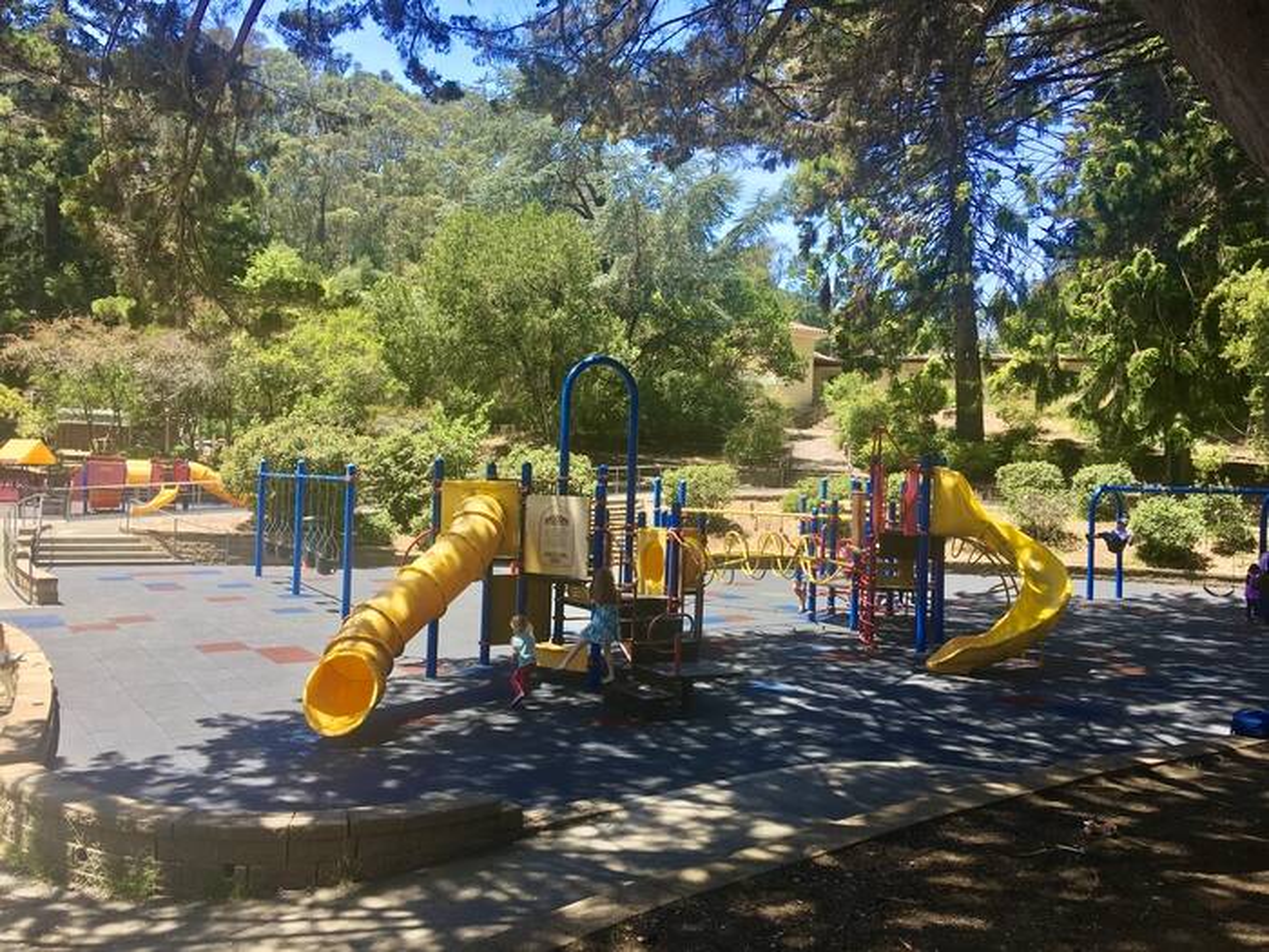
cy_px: 476
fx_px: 1063
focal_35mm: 29
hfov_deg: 61.7
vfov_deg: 48.2
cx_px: 634
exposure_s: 1/231
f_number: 2.2
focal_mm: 4.15
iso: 25
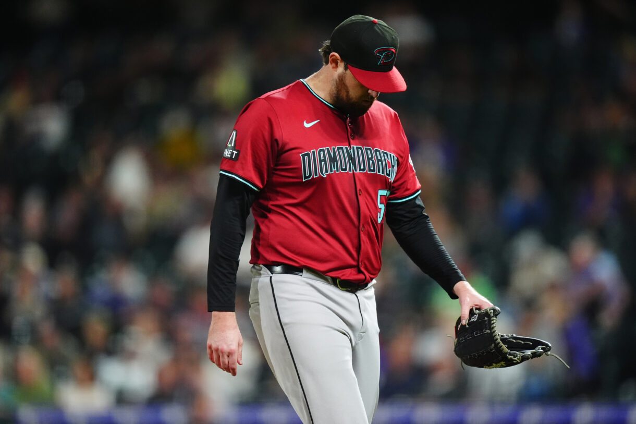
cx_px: 318
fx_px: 7065
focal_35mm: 400
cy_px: 212
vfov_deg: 3.4
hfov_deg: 5.2
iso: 5000
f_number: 2.8
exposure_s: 1/2000
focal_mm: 400
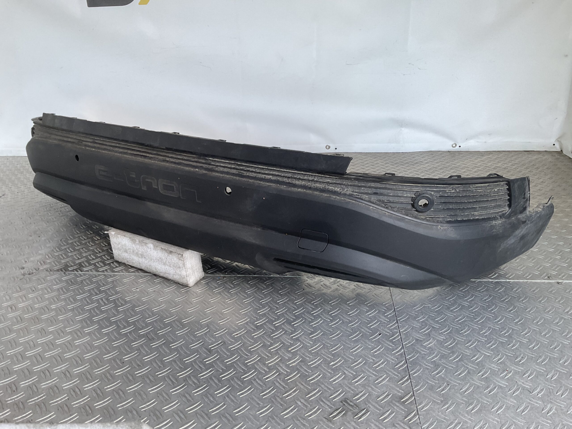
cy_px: 214
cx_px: 286
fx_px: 479
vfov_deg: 48.2
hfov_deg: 61.7
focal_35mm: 29
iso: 40
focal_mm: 3
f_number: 1.8
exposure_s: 1/60
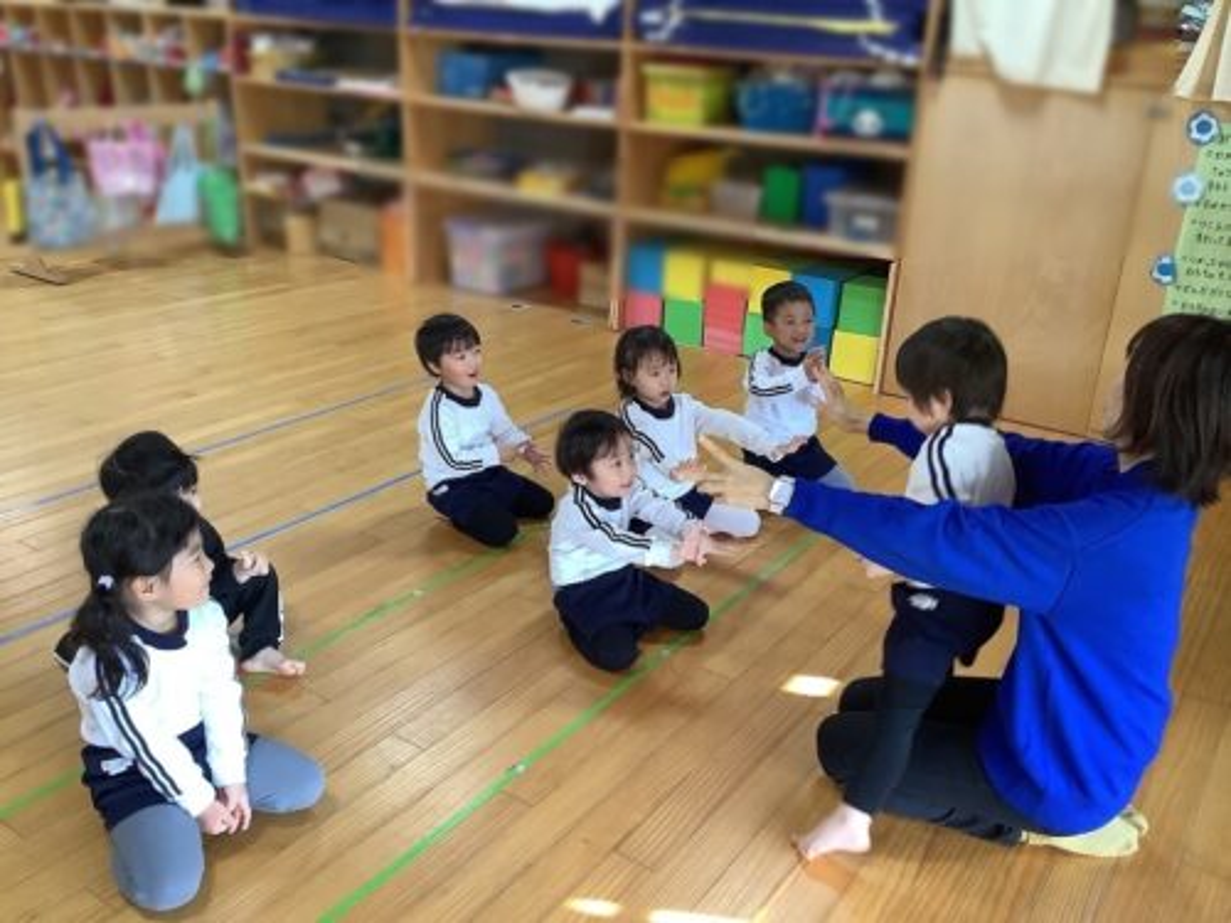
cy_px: 462
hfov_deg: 58.4
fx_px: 1102
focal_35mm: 31
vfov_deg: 45.4
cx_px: 616
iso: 125
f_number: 2.4
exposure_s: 1/60
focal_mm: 3.3
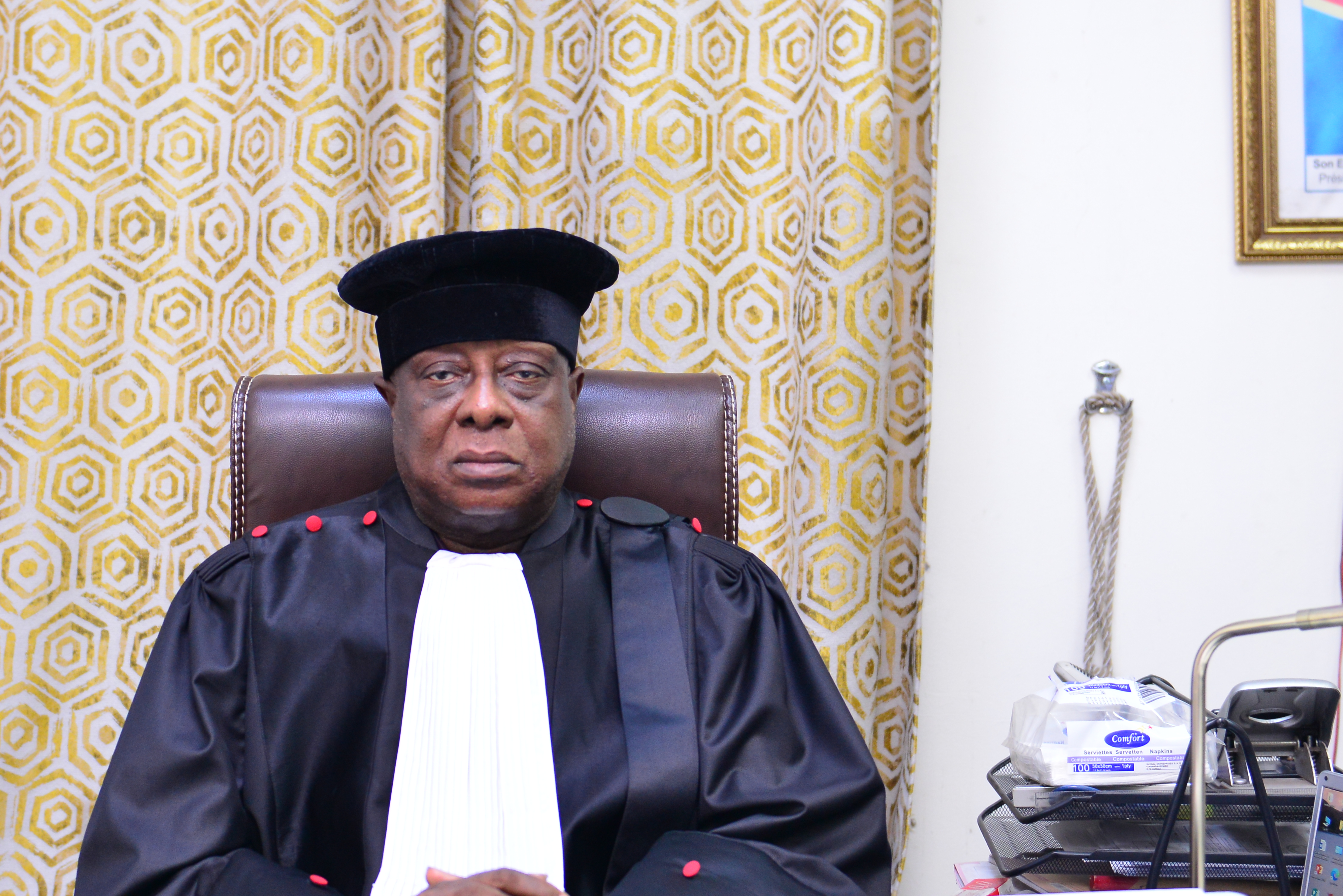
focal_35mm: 62
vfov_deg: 21.9
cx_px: 494
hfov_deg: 32.2
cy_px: 364
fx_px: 2313
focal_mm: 32
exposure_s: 1/125
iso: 1250
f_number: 2.8
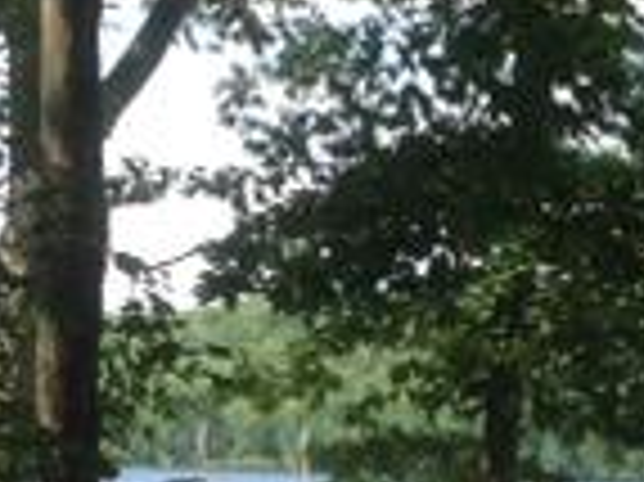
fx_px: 2918
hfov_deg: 12.6
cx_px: 387
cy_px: 626
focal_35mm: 157
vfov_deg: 9.3
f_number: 2.4
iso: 50
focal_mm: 4.28
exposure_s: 1/438
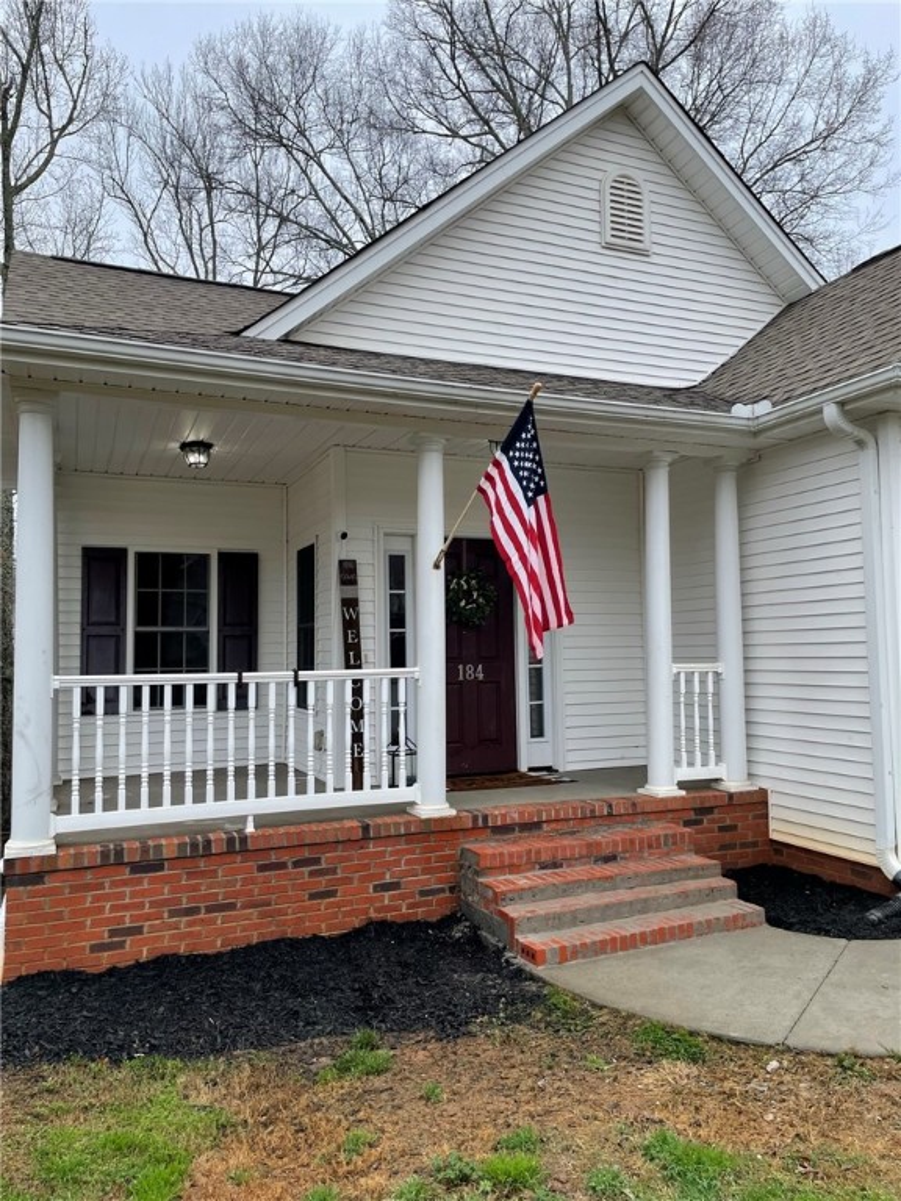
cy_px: 600
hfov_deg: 53.1
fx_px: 902
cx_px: 450
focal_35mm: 26
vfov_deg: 67.3
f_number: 1.6
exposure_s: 1/707
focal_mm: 4.2
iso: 32
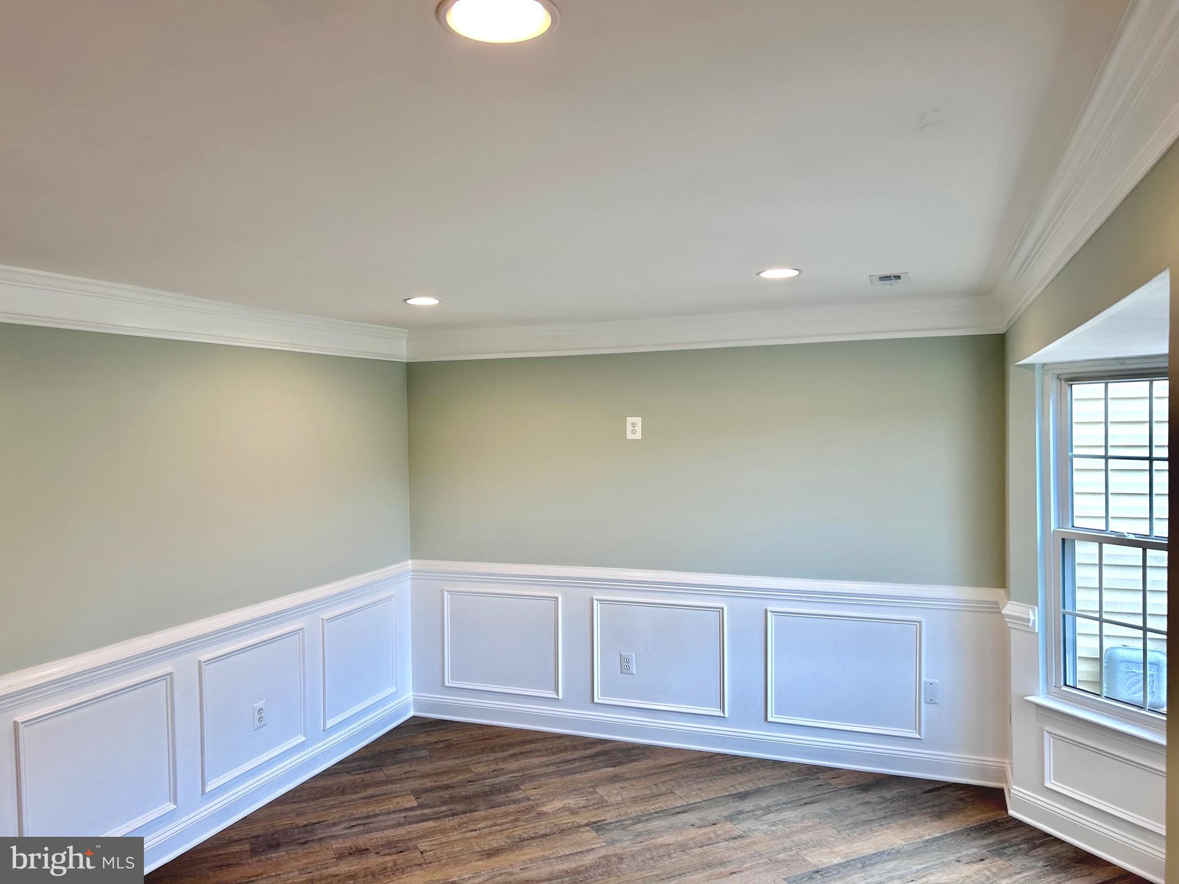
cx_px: 590
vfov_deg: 53.1
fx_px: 886
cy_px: 442
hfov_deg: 67.3
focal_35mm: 26
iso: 40
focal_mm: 5.7
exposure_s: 1/120
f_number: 1.5
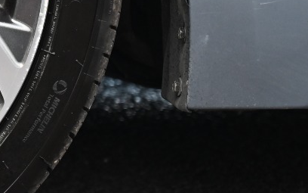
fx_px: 2384
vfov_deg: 4.6
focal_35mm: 284
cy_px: -36
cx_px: -264
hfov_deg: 7.2
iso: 560
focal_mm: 70
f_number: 4
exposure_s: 1/125
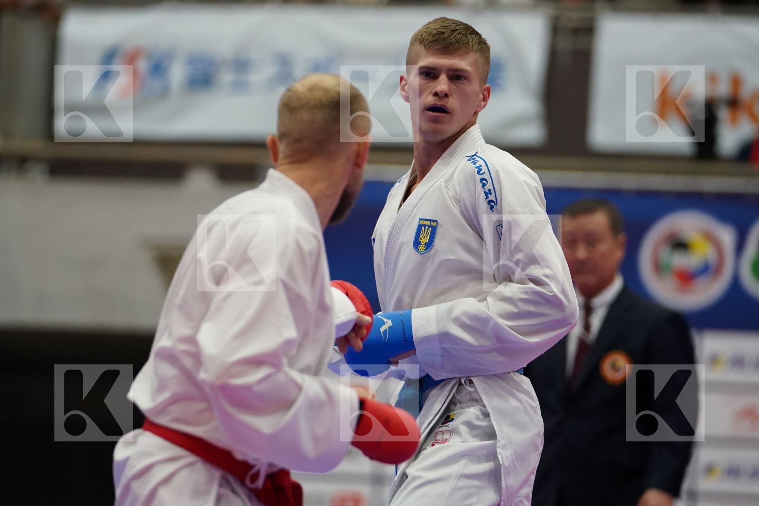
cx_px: 380
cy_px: 253
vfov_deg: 5.5
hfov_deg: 8.2
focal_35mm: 252
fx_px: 5313
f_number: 2.8
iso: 3200
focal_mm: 168
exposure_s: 1/1000
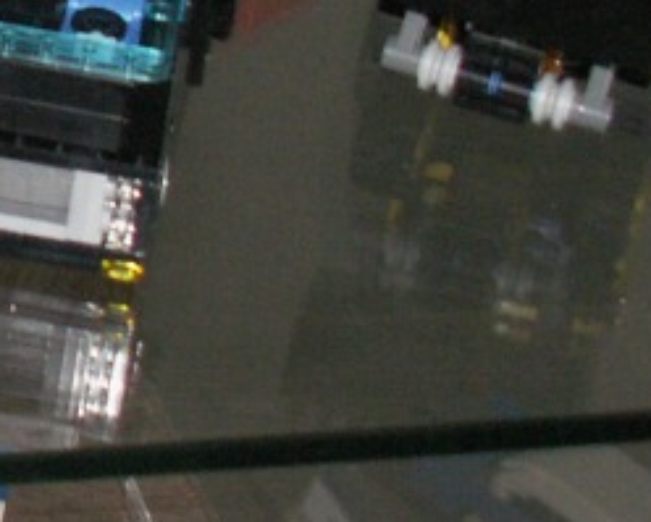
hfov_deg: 10.5
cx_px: -759
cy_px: -131
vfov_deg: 9.2
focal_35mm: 165
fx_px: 3183
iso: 160
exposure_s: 1/125
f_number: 2.8
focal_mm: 5.86
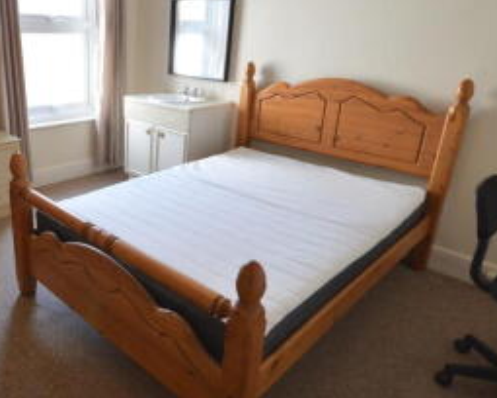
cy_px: 179
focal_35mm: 29
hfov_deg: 58.4
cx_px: 142
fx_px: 425
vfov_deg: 50.1
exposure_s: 1/60
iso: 800
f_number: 4.2
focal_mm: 11
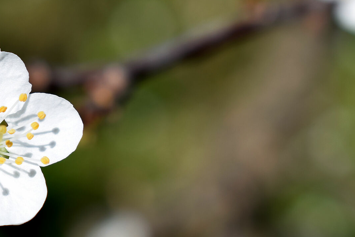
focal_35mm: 185
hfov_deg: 11.0
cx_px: -38
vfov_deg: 7.4
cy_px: 126
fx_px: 1825
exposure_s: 1/320
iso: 100
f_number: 7.1
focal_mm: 55
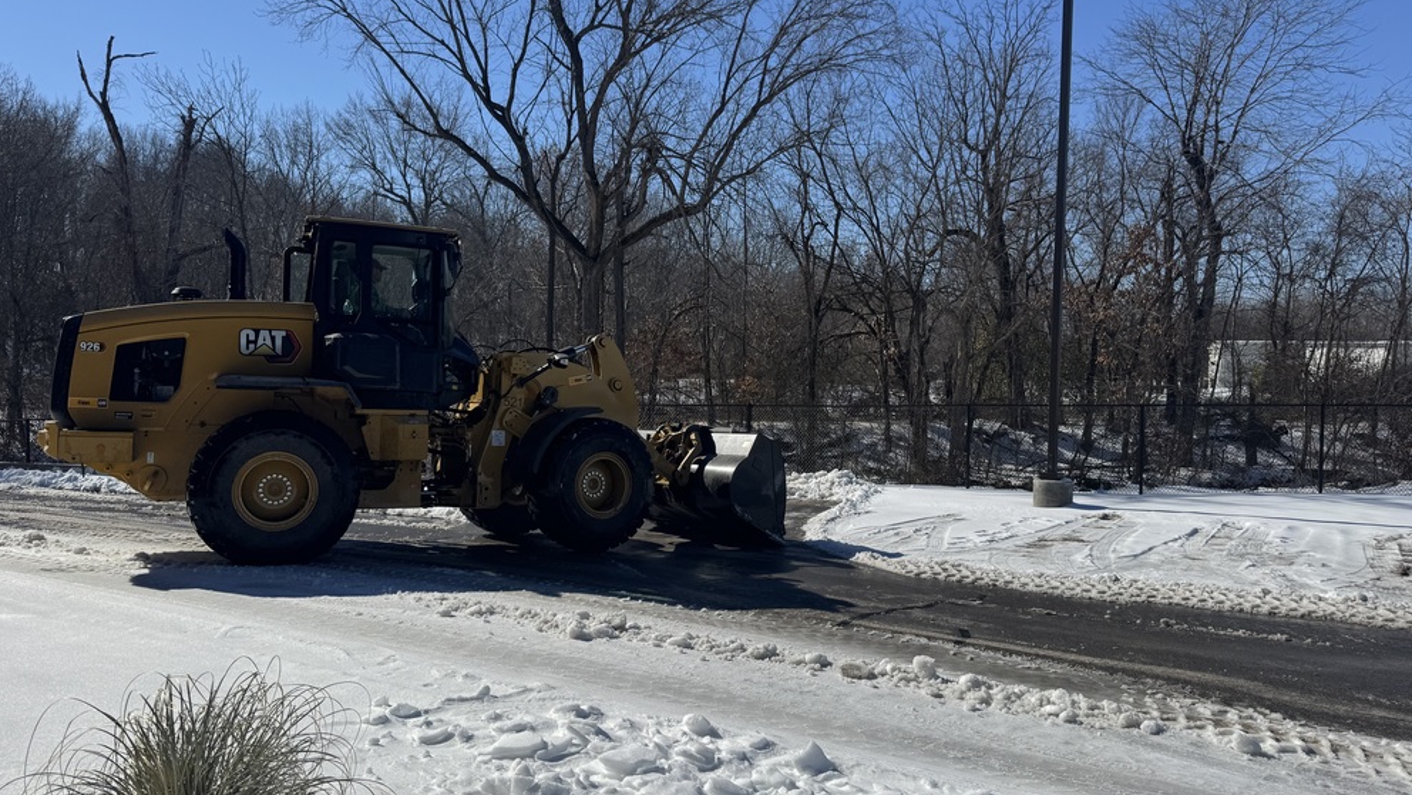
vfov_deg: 42.9
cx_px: 685
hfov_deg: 69.8
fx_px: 1011
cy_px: 392
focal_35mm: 27
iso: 80
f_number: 1.78
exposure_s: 1/10417
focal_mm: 6.76
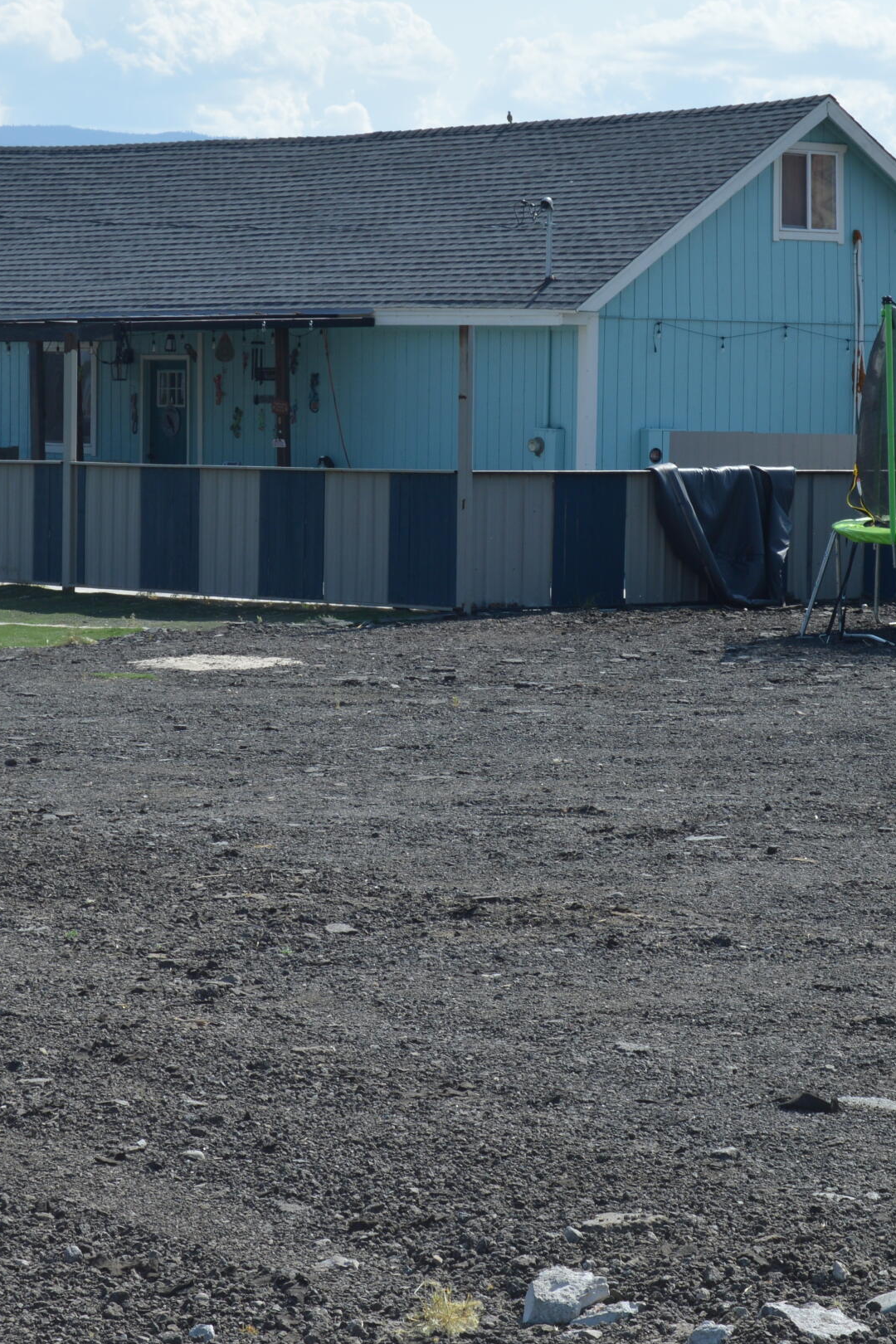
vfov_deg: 18.4
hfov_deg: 12.3
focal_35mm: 111
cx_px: 543
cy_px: 612
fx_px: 4144
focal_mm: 40
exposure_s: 1/250
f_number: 8
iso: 100
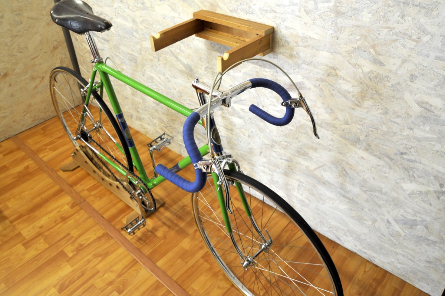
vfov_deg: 46.3
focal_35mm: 28
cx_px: 222
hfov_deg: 65.5
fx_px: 346
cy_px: 148
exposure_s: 1/5
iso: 800
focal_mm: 28
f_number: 11
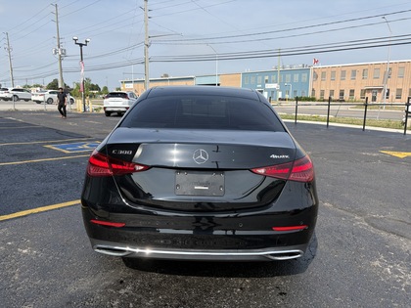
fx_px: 309
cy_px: 154
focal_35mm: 26
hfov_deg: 67.3
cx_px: 206
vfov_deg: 53.1
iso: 50
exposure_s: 1/2538
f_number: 1.6
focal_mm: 5.96
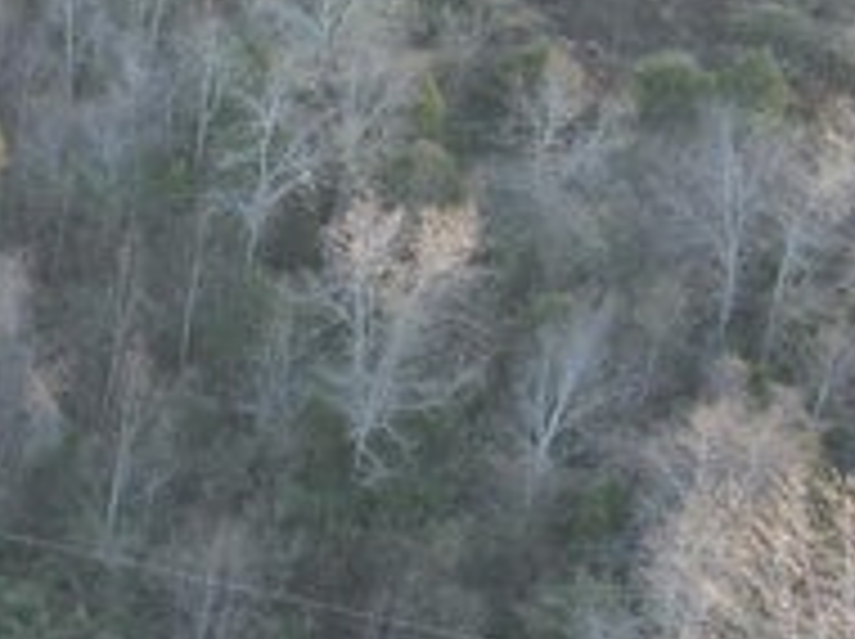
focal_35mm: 108
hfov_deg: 15.3
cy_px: 72
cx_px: -754
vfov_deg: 13.6
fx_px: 2664
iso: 100
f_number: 2.8
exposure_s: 1/30
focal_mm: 4.5
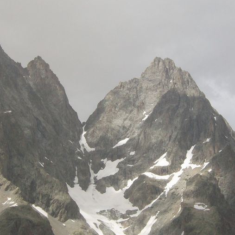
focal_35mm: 92
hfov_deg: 18.8
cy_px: 107
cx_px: 163
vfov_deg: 18.9
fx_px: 707
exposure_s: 1/320
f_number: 7.9
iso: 80
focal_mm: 11
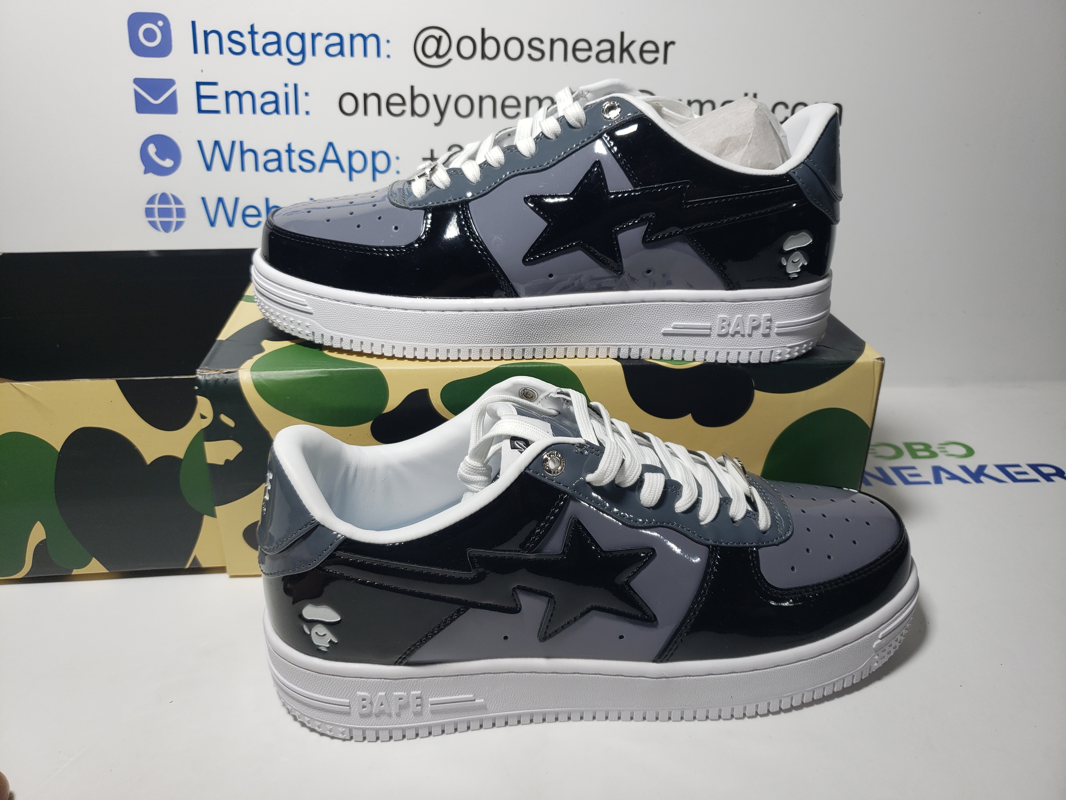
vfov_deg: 53.1
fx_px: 801
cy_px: 400
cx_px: 533
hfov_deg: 67.3
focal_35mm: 26
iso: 50
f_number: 1.5
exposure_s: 1/360
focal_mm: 4.3
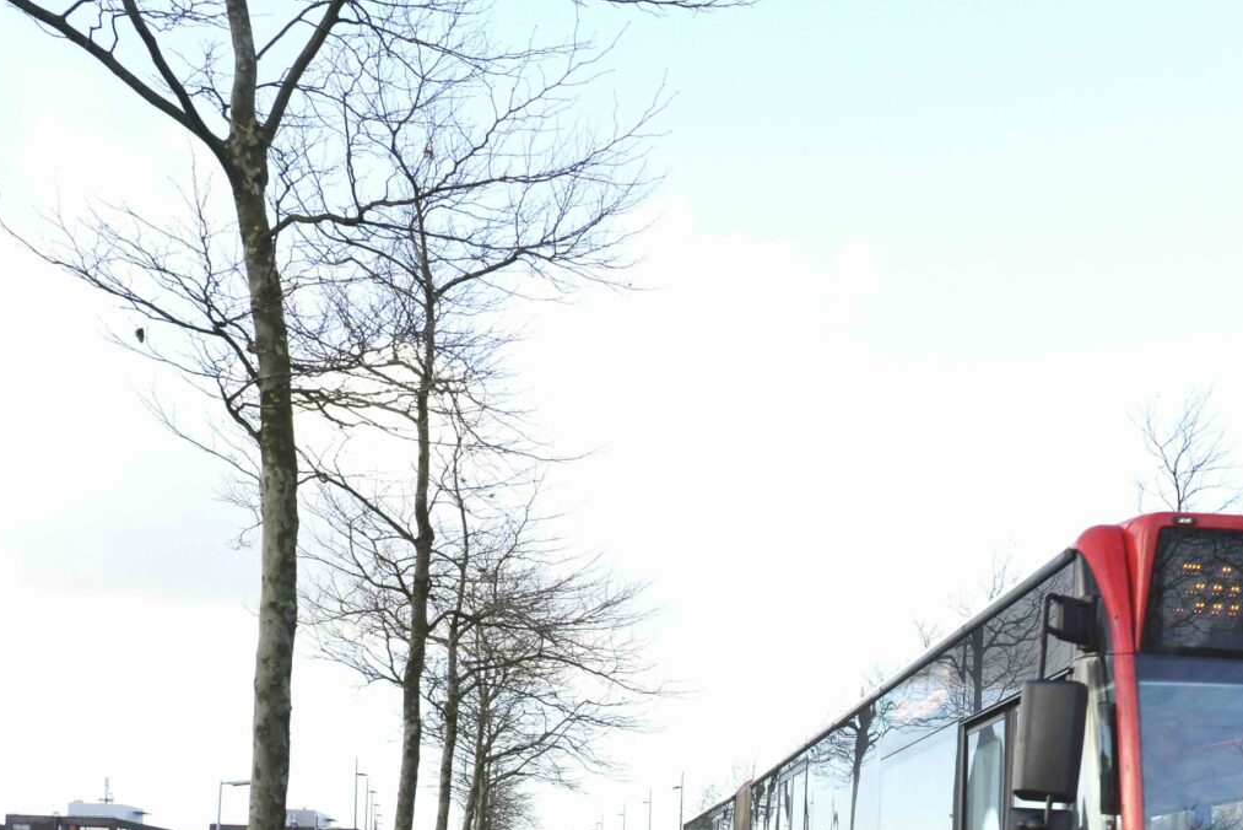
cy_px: 891
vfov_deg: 26.1
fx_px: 1658
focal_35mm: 48
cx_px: 1006
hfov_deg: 39.4
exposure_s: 1/400
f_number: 10
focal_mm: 19
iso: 1600
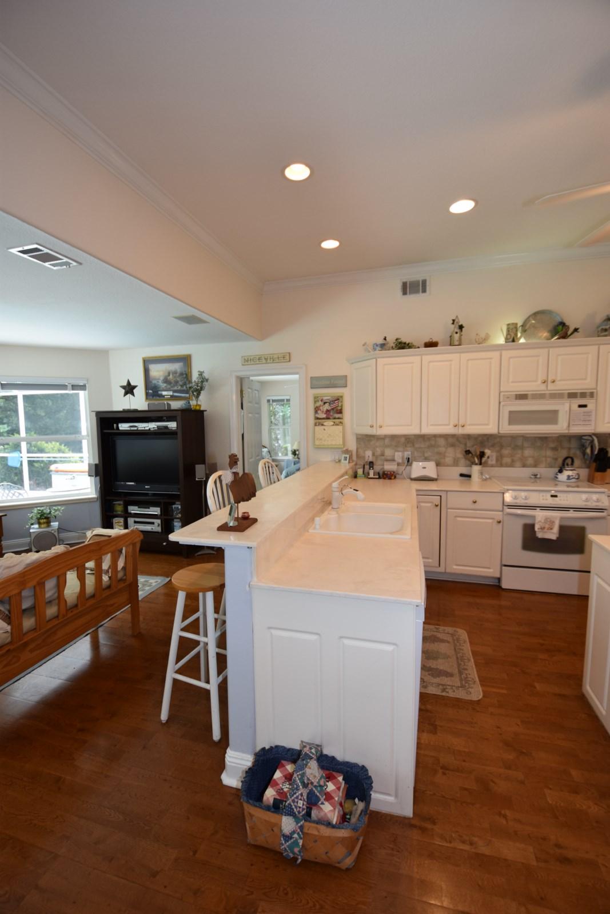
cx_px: 305
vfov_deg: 100.4
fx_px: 381
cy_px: 457
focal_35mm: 15
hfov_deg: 77.3
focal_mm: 10
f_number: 4
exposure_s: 1/60
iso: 250
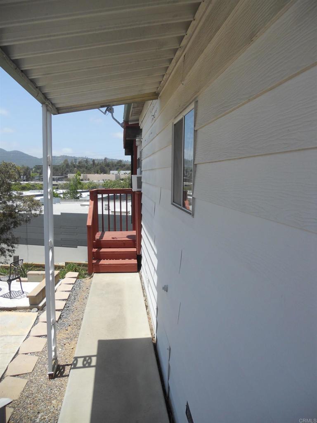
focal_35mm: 27
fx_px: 330
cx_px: 158
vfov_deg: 65.3
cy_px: 212
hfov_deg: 51.4
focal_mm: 4.9
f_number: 3.2
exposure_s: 1/1000
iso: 80
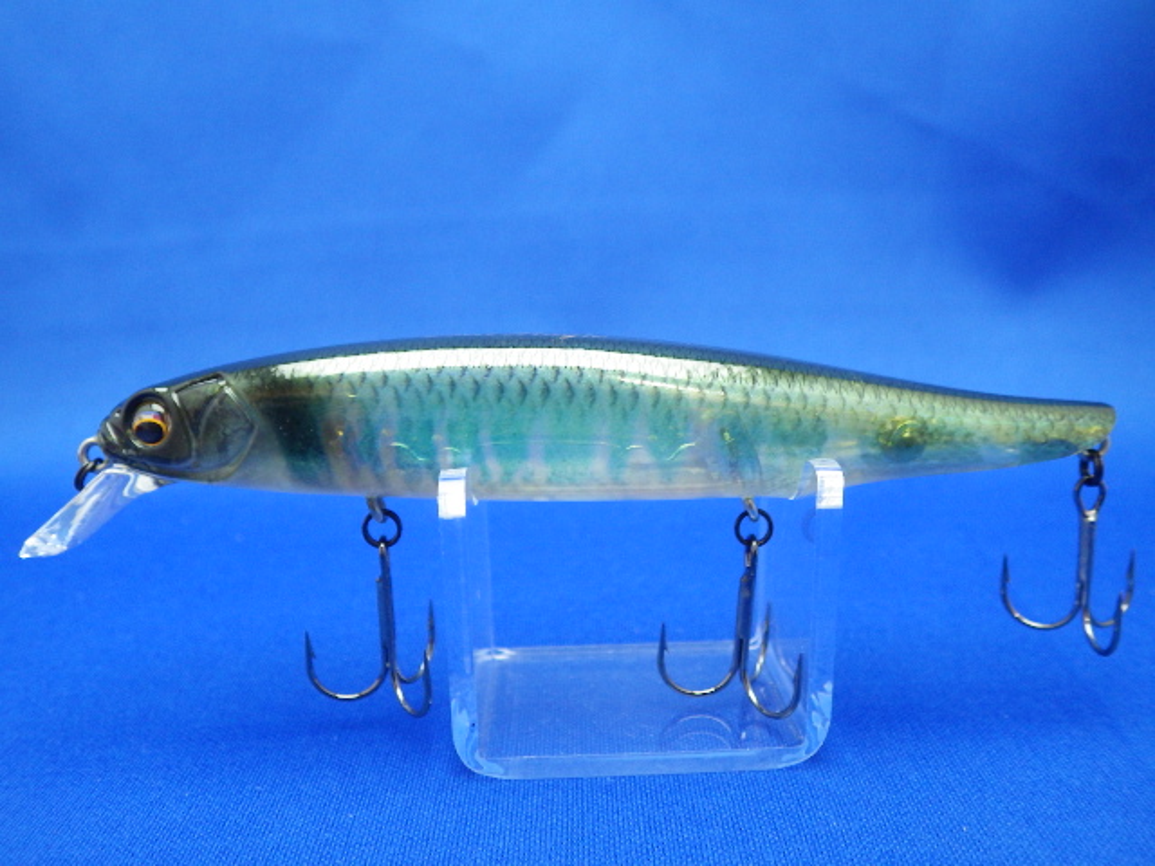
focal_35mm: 31
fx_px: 1034
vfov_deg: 45.4
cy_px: 433
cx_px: 578
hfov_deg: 58.4
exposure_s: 1/45
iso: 400
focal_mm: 5.5
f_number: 2.3
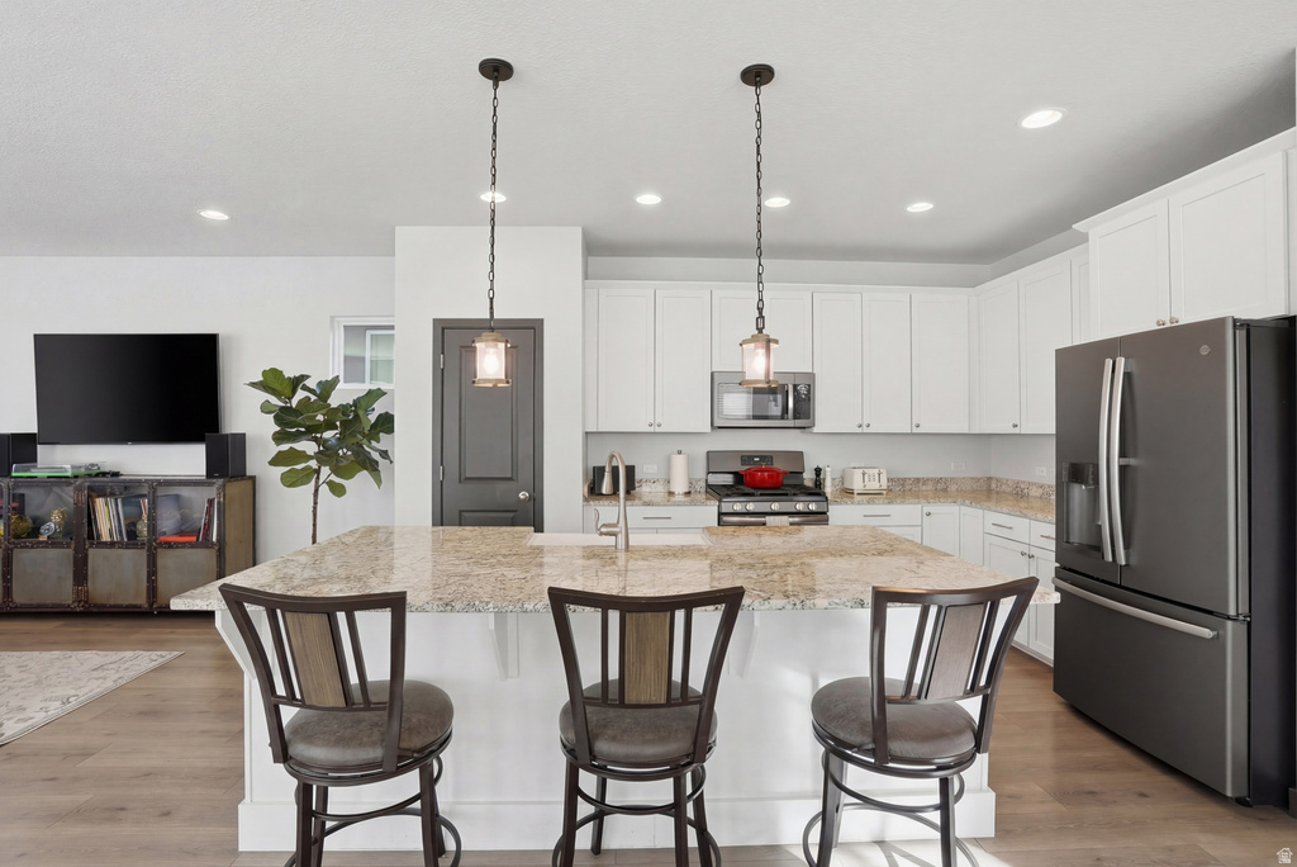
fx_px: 577
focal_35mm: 16
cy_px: 434
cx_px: 648
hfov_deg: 96.7
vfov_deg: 73.8
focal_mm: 16
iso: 250
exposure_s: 1/250
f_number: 9
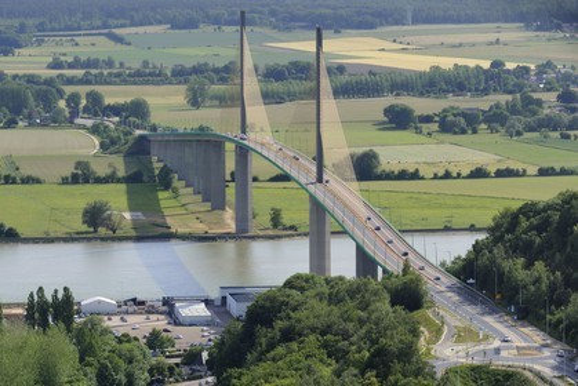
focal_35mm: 130
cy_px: 193
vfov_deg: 10.6
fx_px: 2089
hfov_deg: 15.8
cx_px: 289
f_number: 9
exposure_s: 1/500
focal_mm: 130
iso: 400
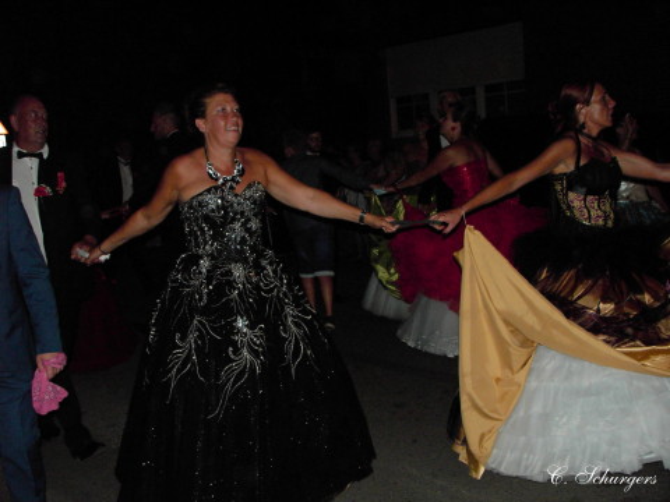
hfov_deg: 43.9
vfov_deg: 33.6
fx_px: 832
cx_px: 335
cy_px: 251
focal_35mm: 43
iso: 200
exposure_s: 1/51
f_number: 2.8
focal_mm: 6.6
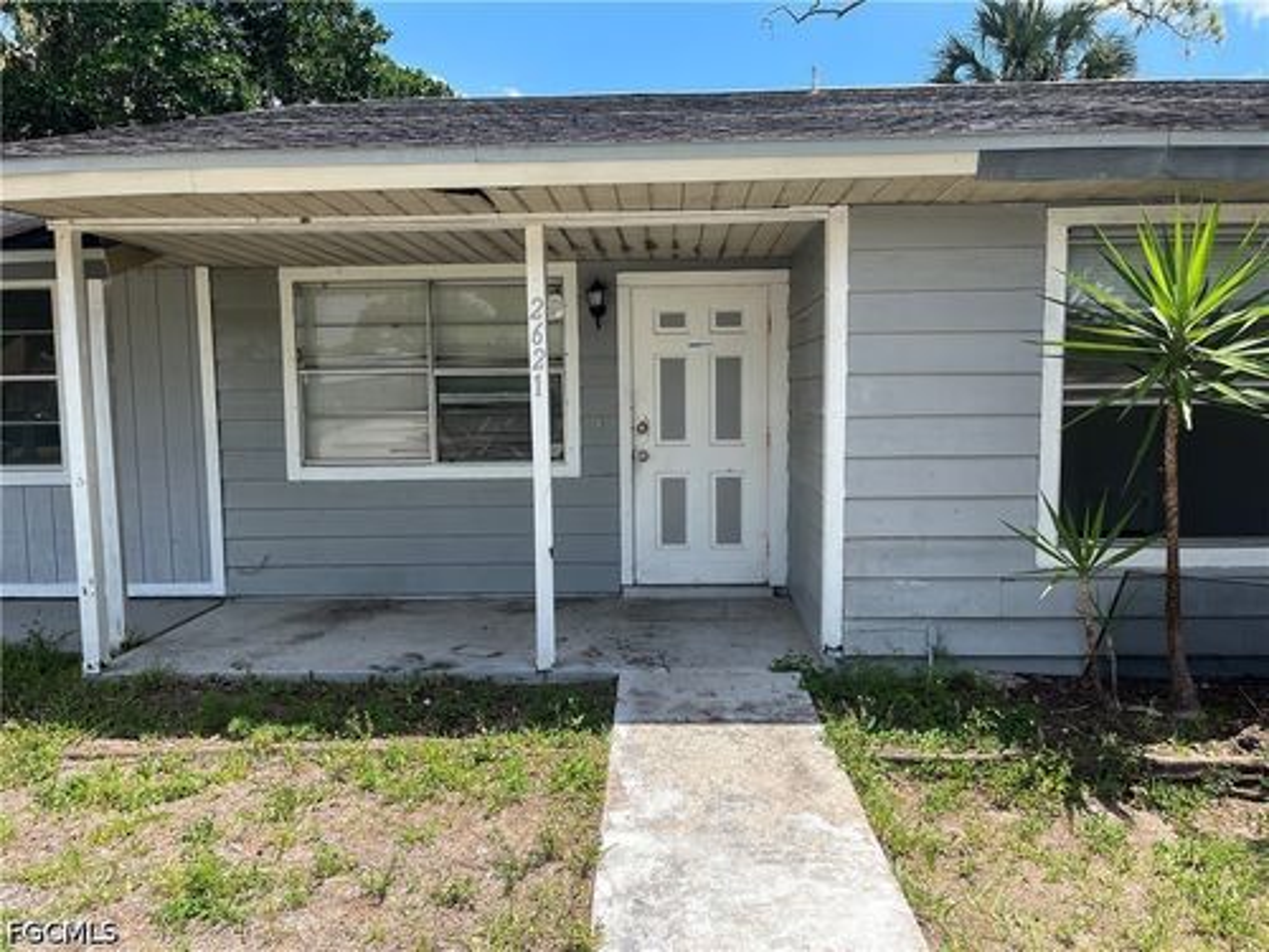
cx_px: 634
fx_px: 953
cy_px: 476
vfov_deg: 53.1
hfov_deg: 67.3
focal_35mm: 26
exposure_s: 1/1992
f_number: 1.6
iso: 50
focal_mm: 5.1
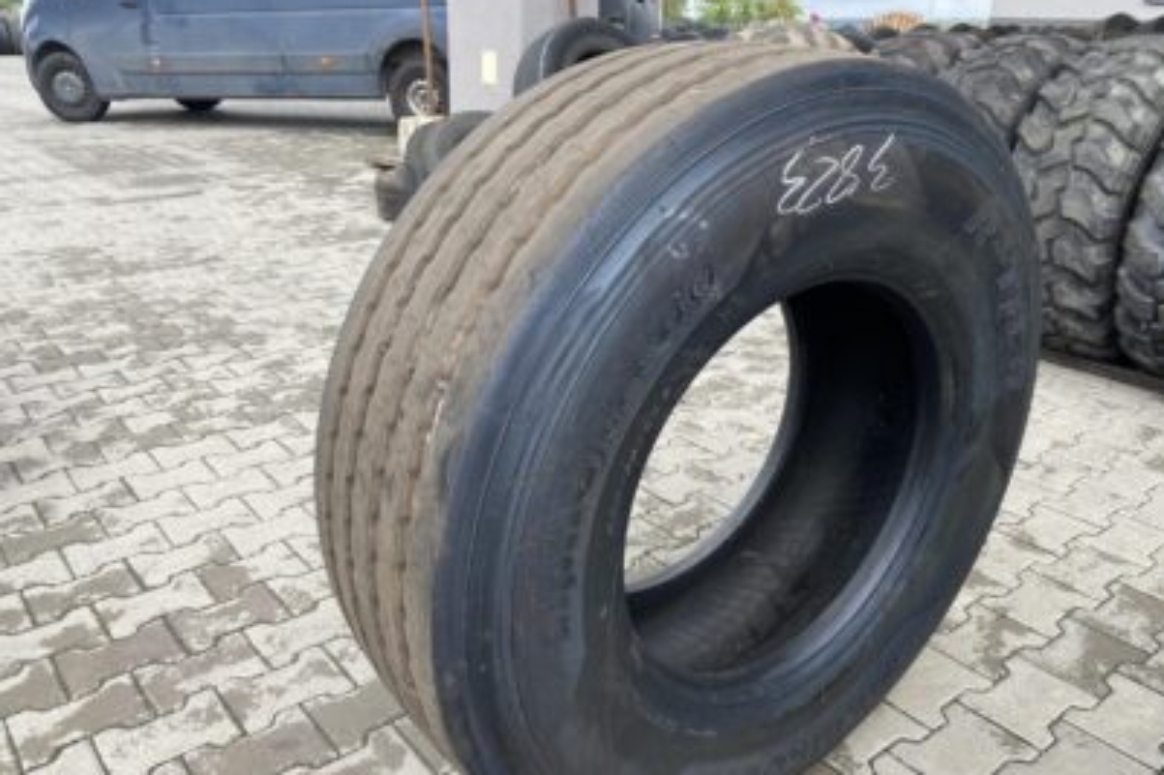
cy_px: 431
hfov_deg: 63.6
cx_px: 621
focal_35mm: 29
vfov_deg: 44.9
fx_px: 937
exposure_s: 1/544
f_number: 1.8
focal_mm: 4.25
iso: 32
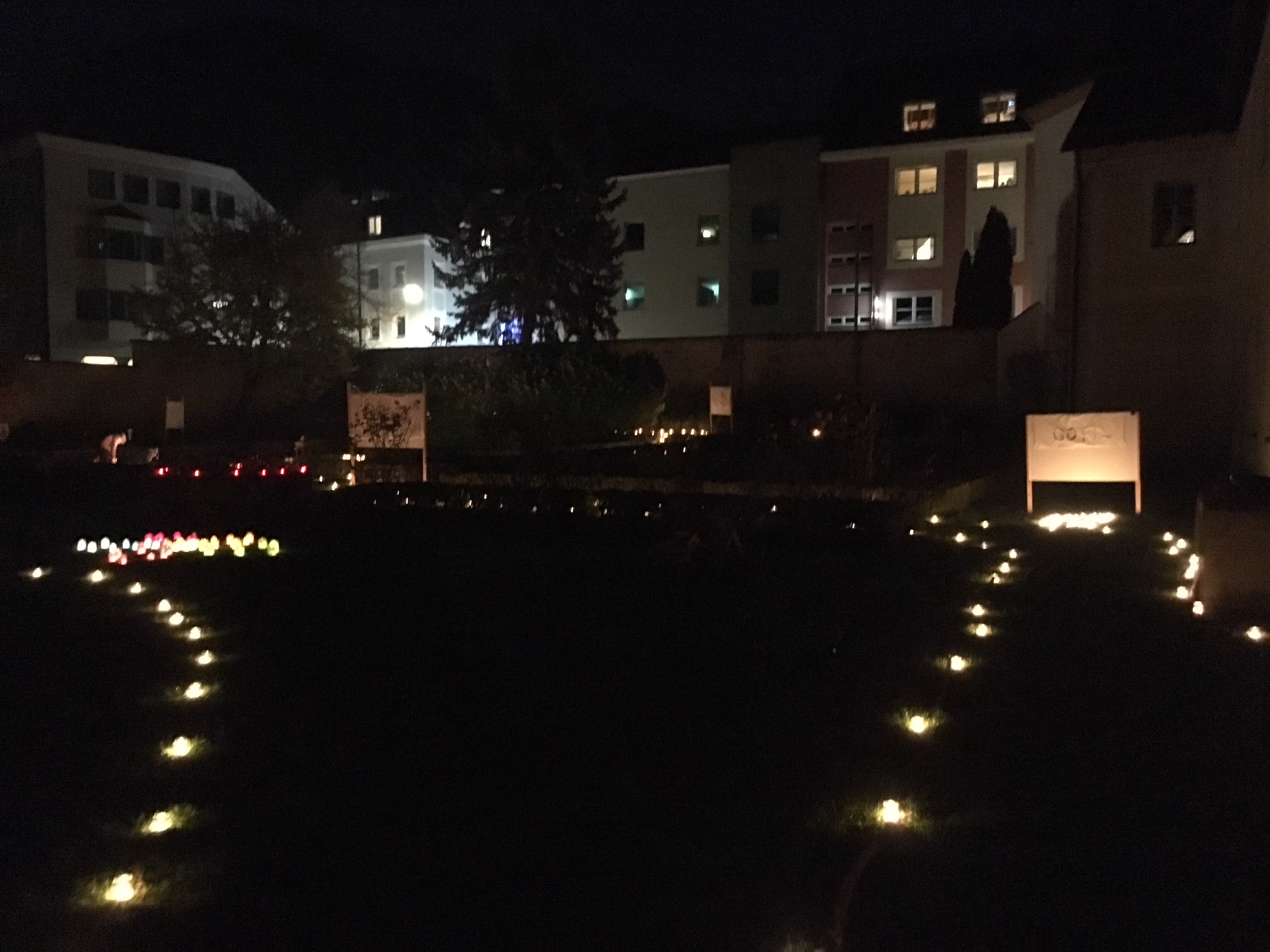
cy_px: 476
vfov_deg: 48.2
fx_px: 1064
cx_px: 635
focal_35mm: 29
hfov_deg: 61.7
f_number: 2.2
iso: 2000
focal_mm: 4.15
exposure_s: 1/17
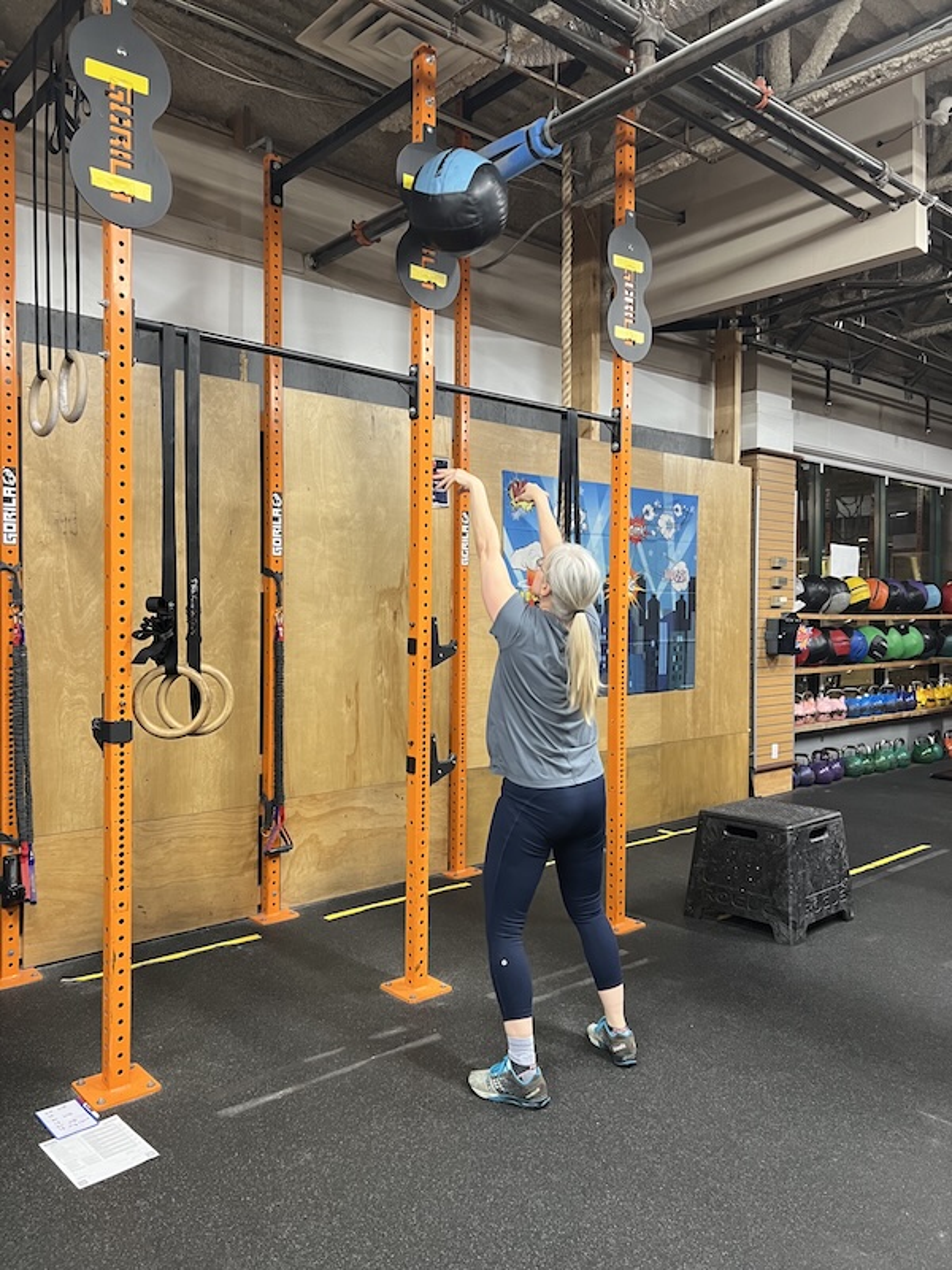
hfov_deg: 53.1
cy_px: 635
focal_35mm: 26
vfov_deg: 67.3
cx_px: 476
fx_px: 953
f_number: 1.5
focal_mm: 5.7
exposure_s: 1/60
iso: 250
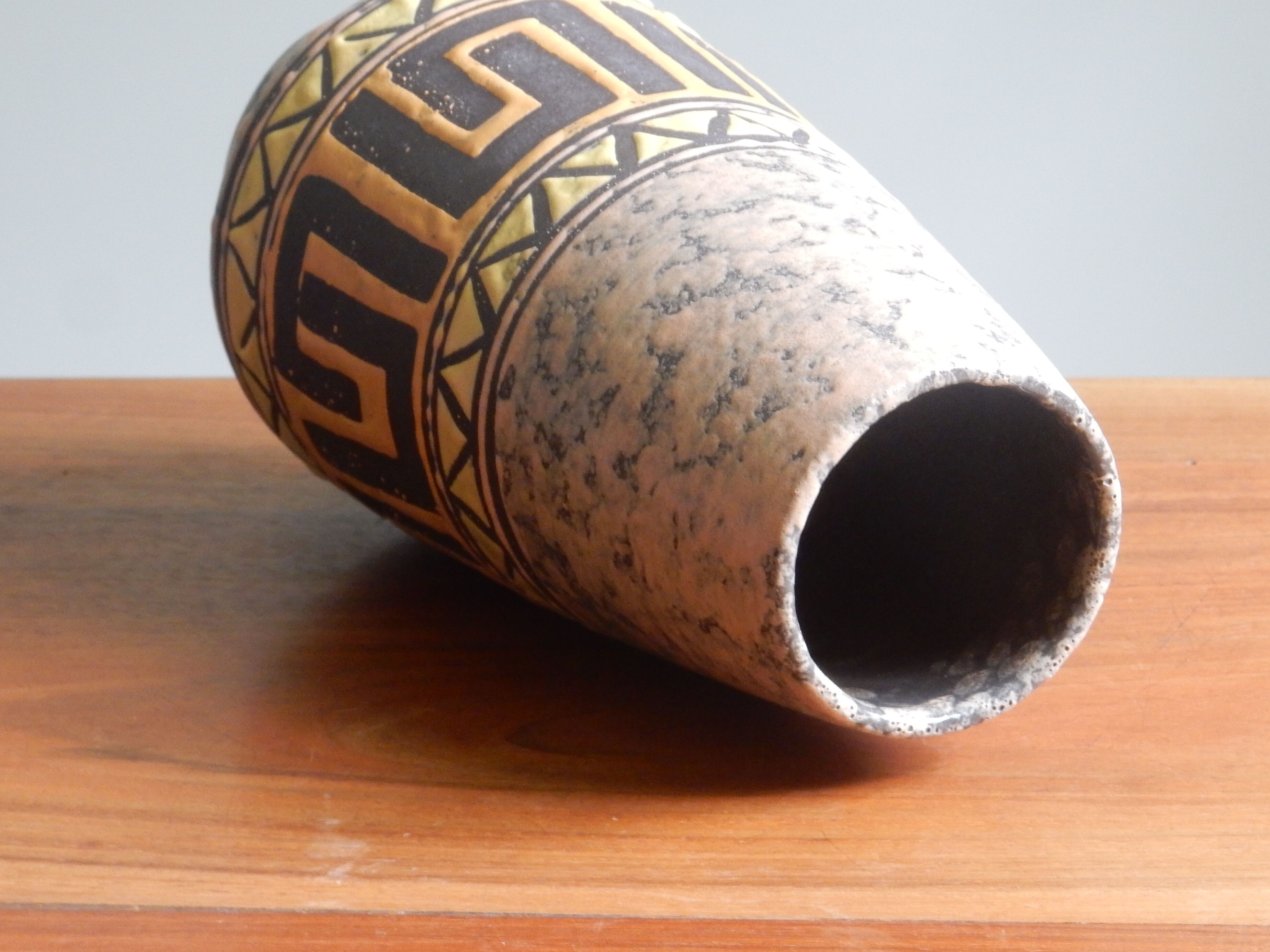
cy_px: 431
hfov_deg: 16.0
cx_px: 653
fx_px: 4513
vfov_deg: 12.0
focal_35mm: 123
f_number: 5.3
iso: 400
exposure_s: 1/10
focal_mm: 17.6
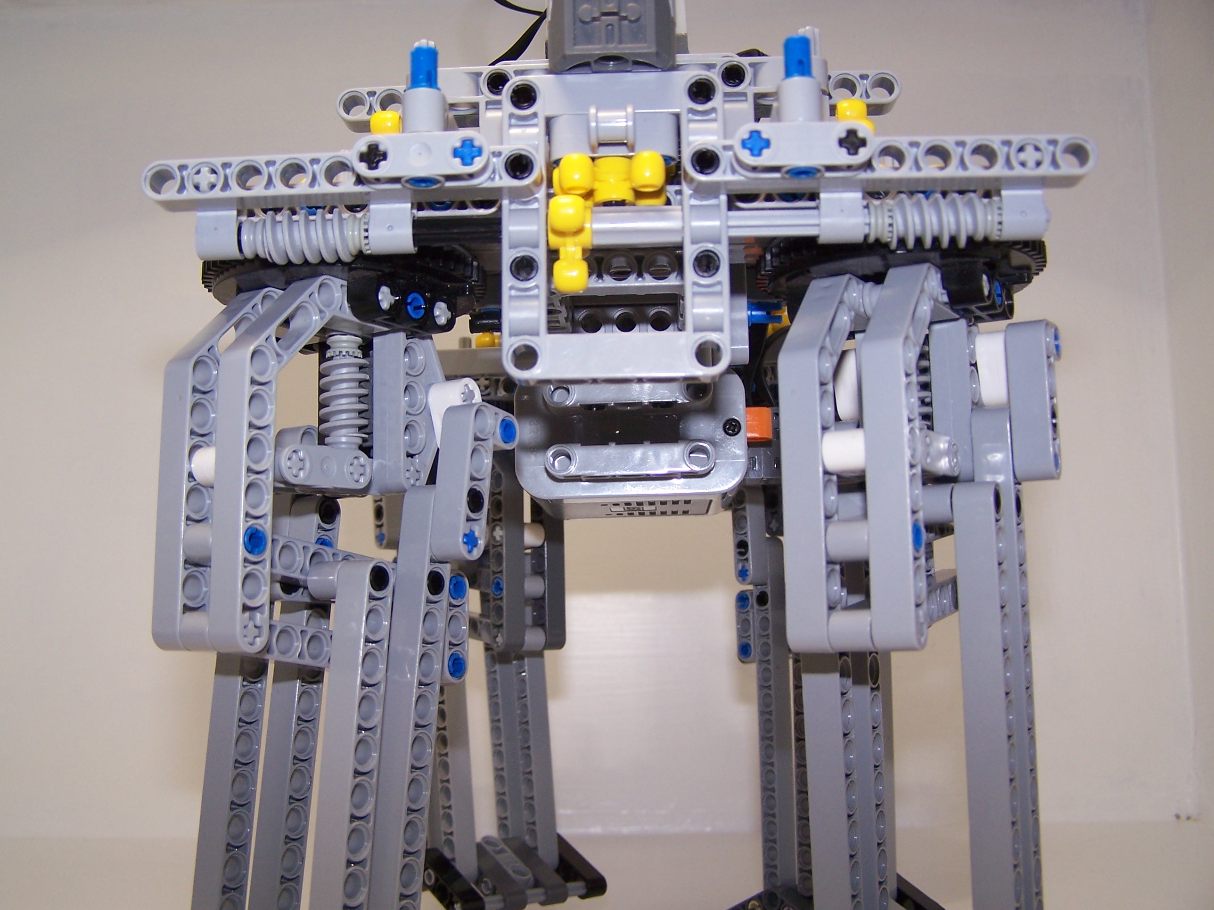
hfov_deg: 49.0
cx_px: 607
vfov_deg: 37.7
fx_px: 1333
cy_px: 455
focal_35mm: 38
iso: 80
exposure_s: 1/60
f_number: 2.8
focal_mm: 6.3
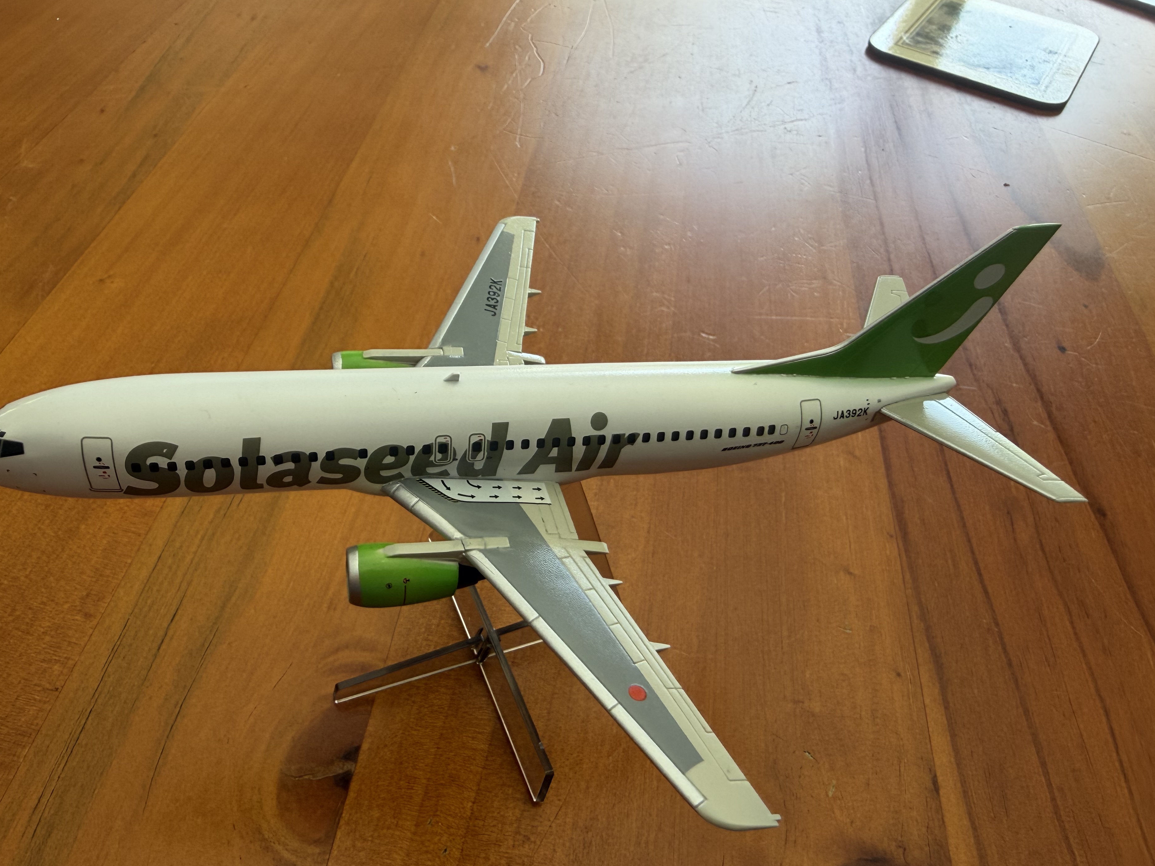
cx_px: 558
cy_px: 434
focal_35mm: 26
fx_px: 867
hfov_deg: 67.3
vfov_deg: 53.1
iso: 100
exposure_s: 1/121
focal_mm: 2.22
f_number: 2.2
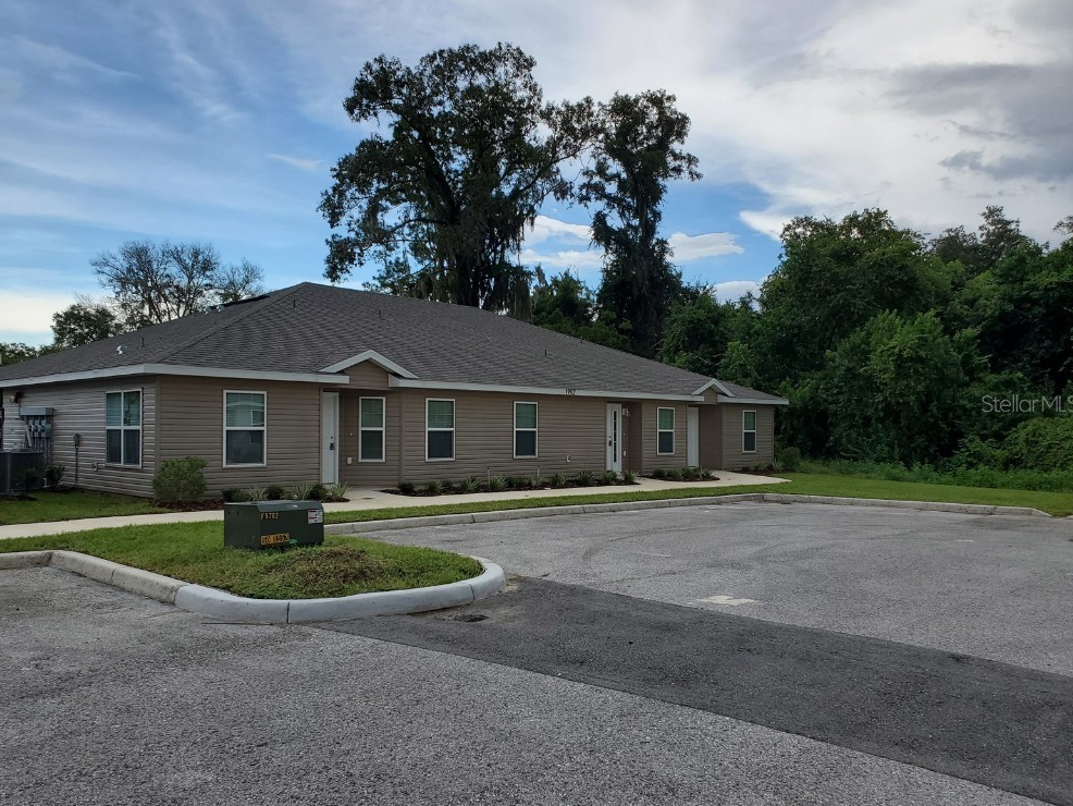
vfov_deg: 51.4
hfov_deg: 65.3
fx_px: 837
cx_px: 527
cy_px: 403
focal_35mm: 27
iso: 50
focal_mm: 4.3
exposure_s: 1/594
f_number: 2.4
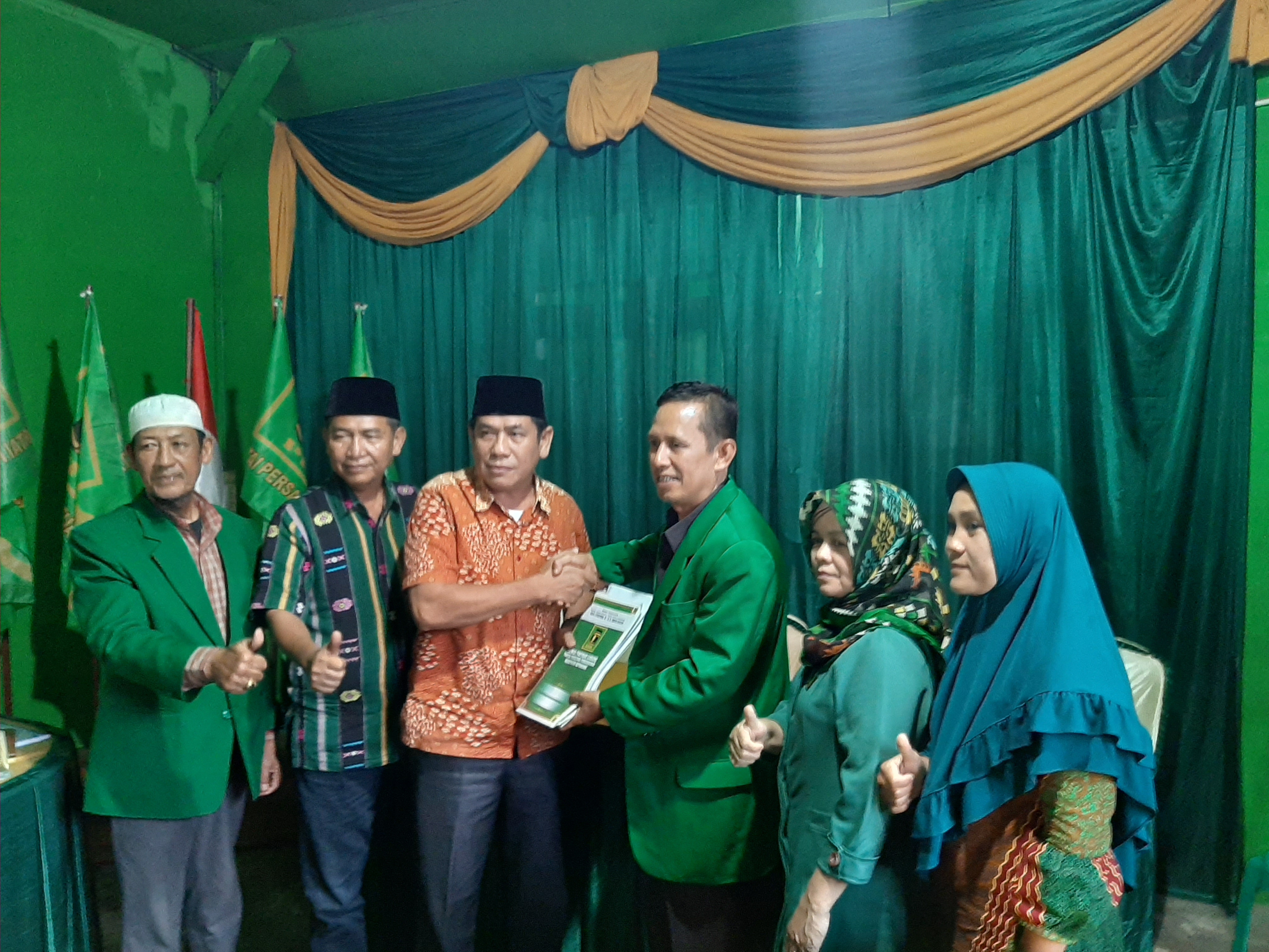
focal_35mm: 26
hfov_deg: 67.3
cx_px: 634
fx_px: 953
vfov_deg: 53.1
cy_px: 476
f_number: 1.7
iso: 400
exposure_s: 1/25
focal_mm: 3.93
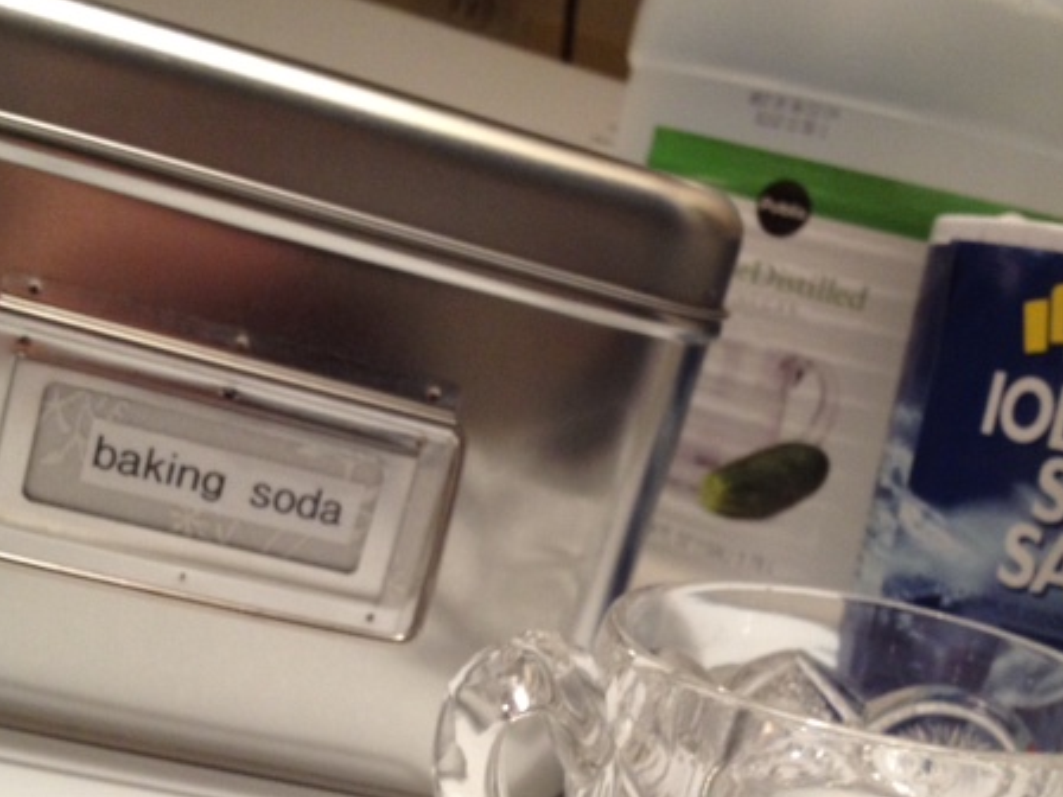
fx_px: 1535
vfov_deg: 29.0
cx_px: 541
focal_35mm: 50
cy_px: 512
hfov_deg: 38.2
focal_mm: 4.28
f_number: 2.4
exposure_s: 1/20
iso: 200
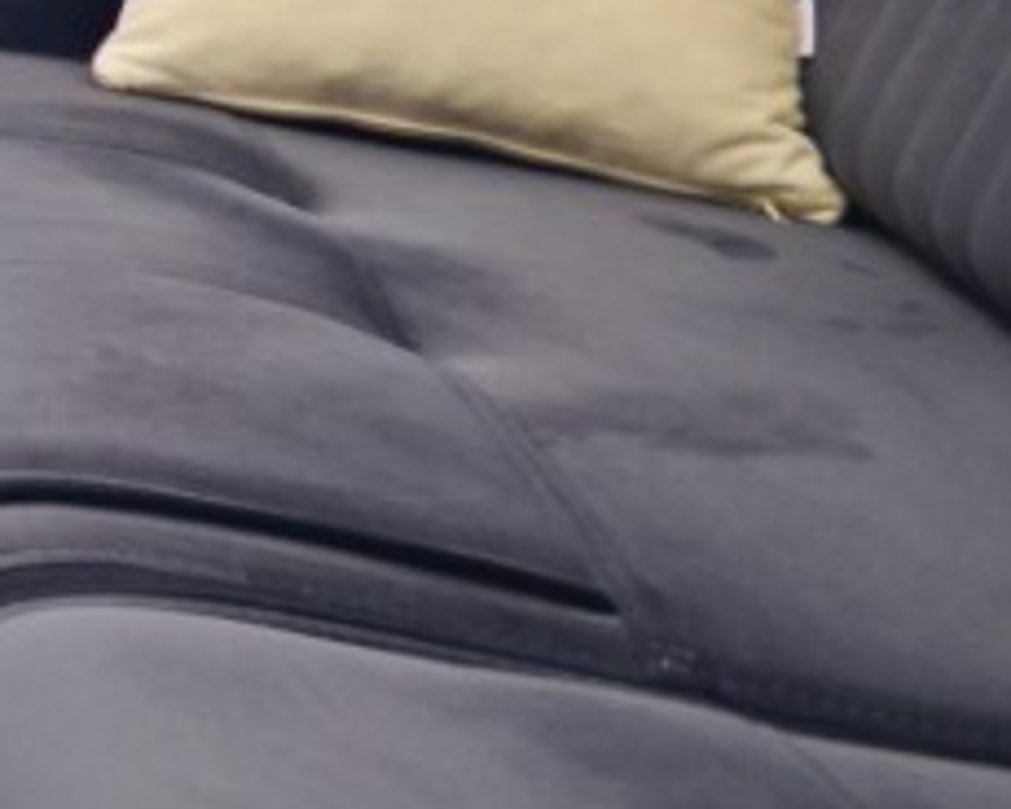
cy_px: -695
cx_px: -1495
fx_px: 2124
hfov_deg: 14.6
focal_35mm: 71
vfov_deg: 17.2
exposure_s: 1/125
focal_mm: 10
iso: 180
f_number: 5.6
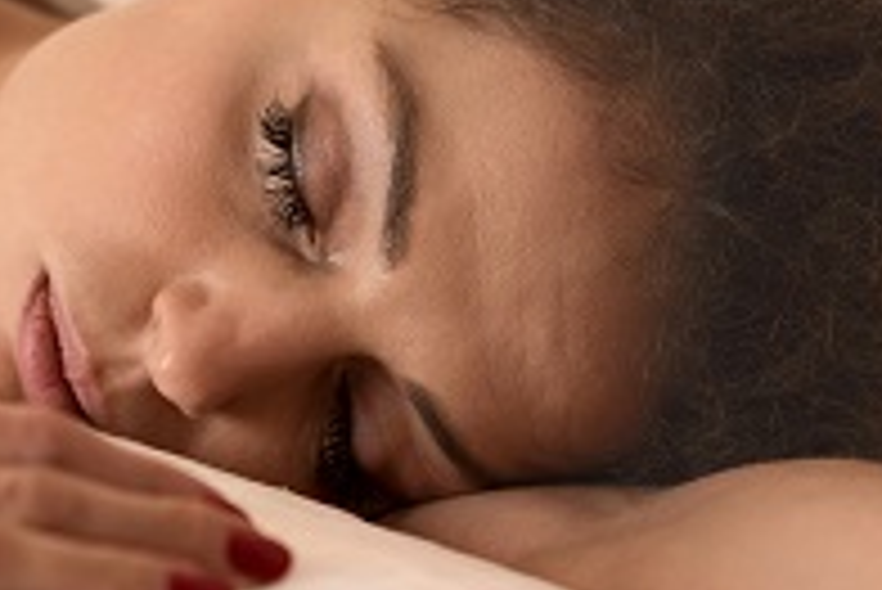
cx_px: 310
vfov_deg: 7.1
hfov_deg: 10.8
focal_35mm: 191
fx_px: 4683
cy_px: 712
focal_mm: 50
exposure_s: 1/250
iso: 64
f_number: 2
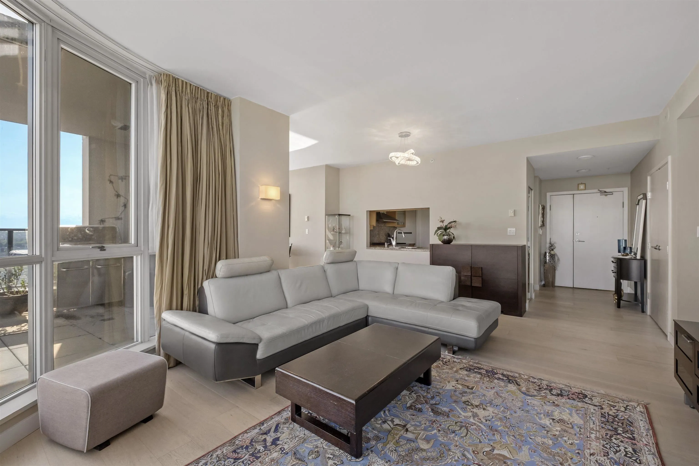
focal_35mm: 15
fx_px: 291
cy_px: 233
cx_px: 350
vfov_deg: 77.3
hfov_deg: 100.4
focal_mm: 10
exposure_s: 1/60
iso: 400
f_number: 8
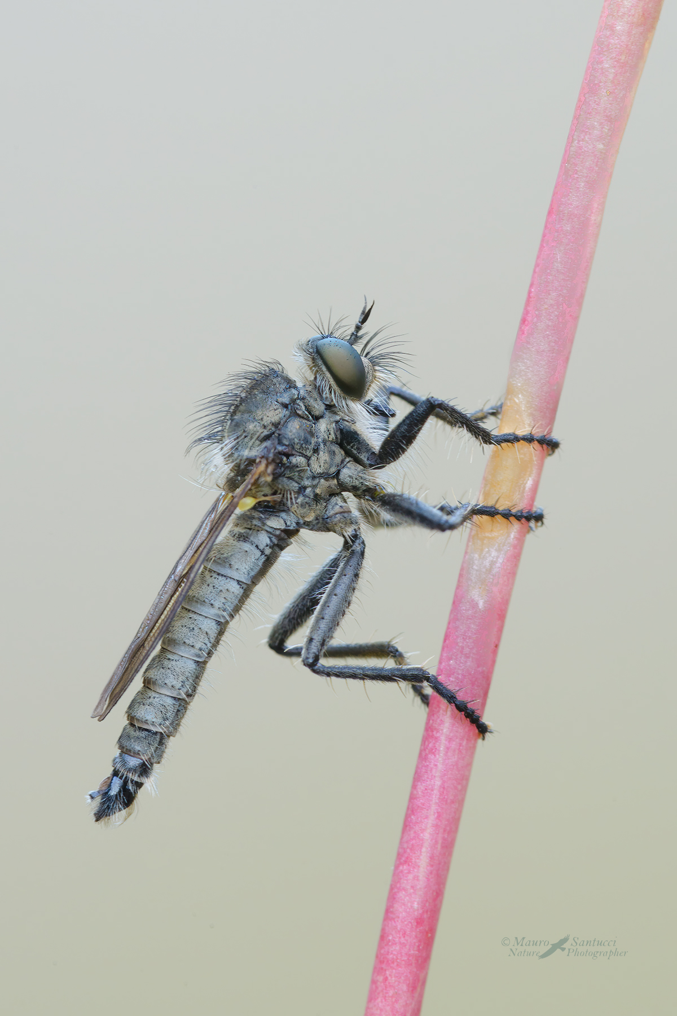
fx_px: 5077
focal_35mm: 180
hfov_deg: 7.6
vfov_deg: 11.4
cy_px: 508
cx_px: 338
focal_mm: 180
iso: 400
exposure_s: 1/15
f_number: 16
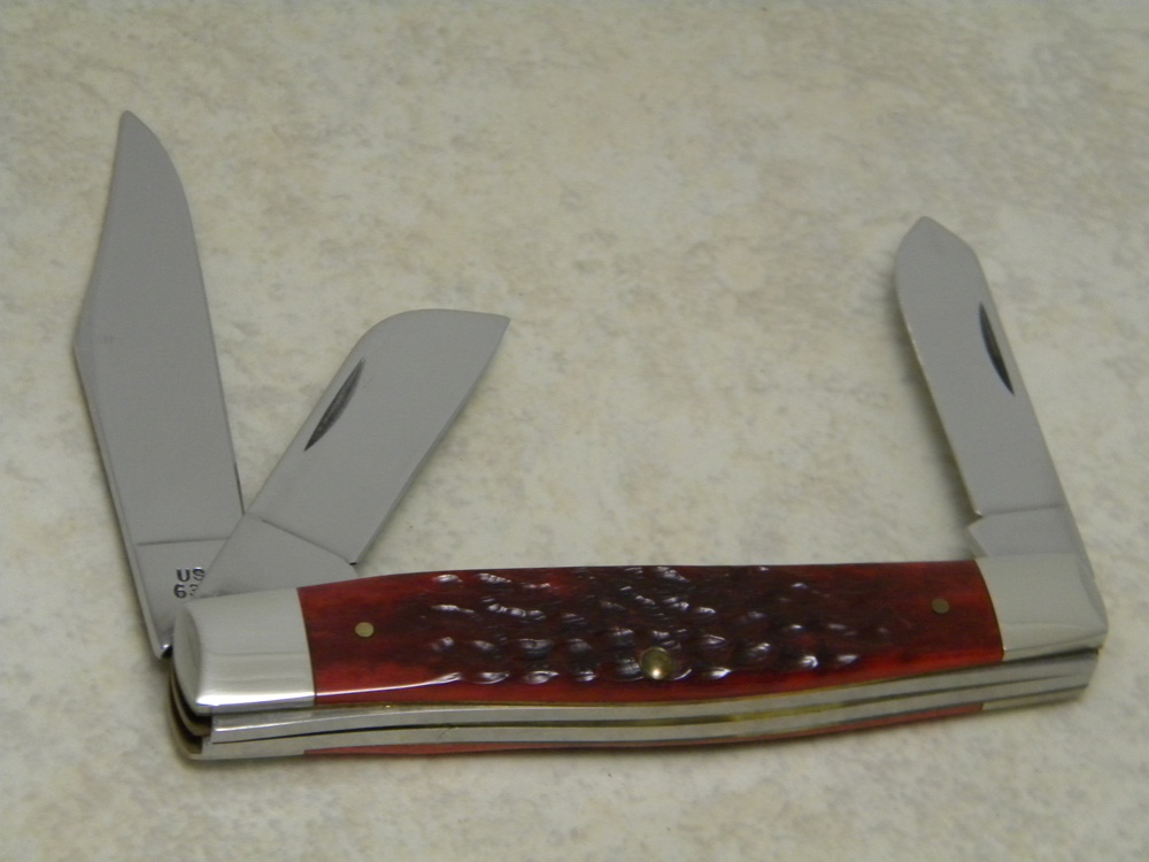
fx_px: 3485
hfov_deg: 18.7
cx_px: 574
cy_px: 431
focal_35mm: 105
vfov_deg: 14.1
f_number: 4.7
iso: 400
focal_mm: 19
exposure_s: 1/29.8
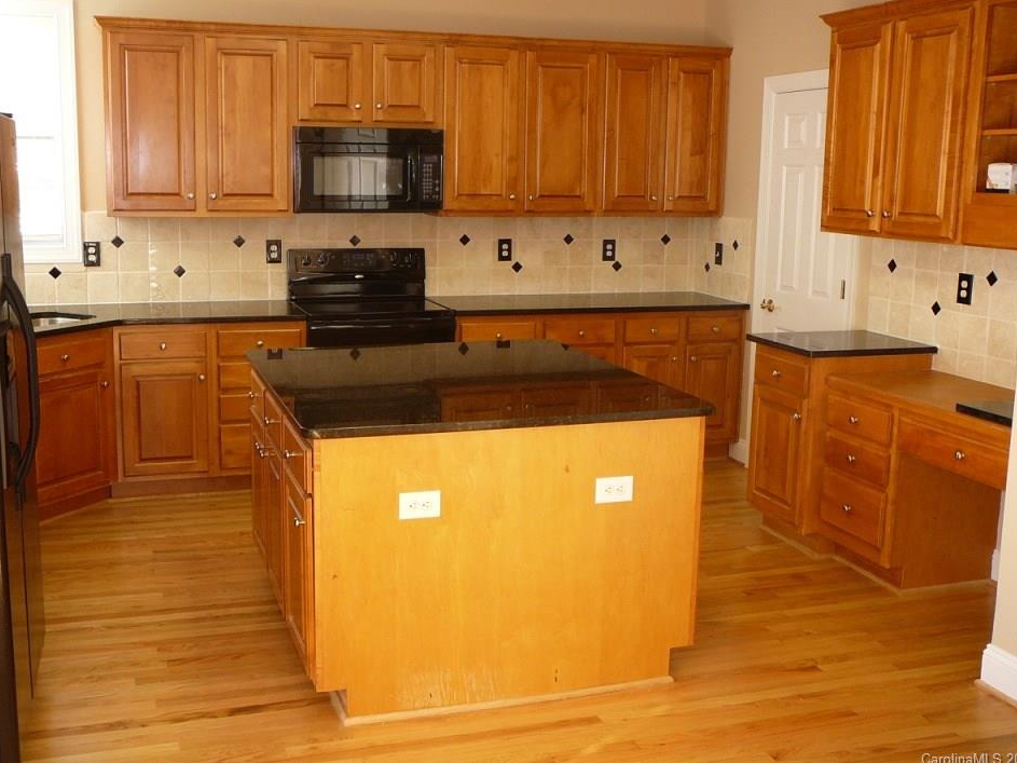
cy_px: 355
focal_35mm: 38
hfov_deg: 49.0
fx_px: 1116
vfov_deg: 37.7
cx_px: 493
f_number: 2.8
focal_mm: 5.2
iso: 100
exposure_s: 1/30
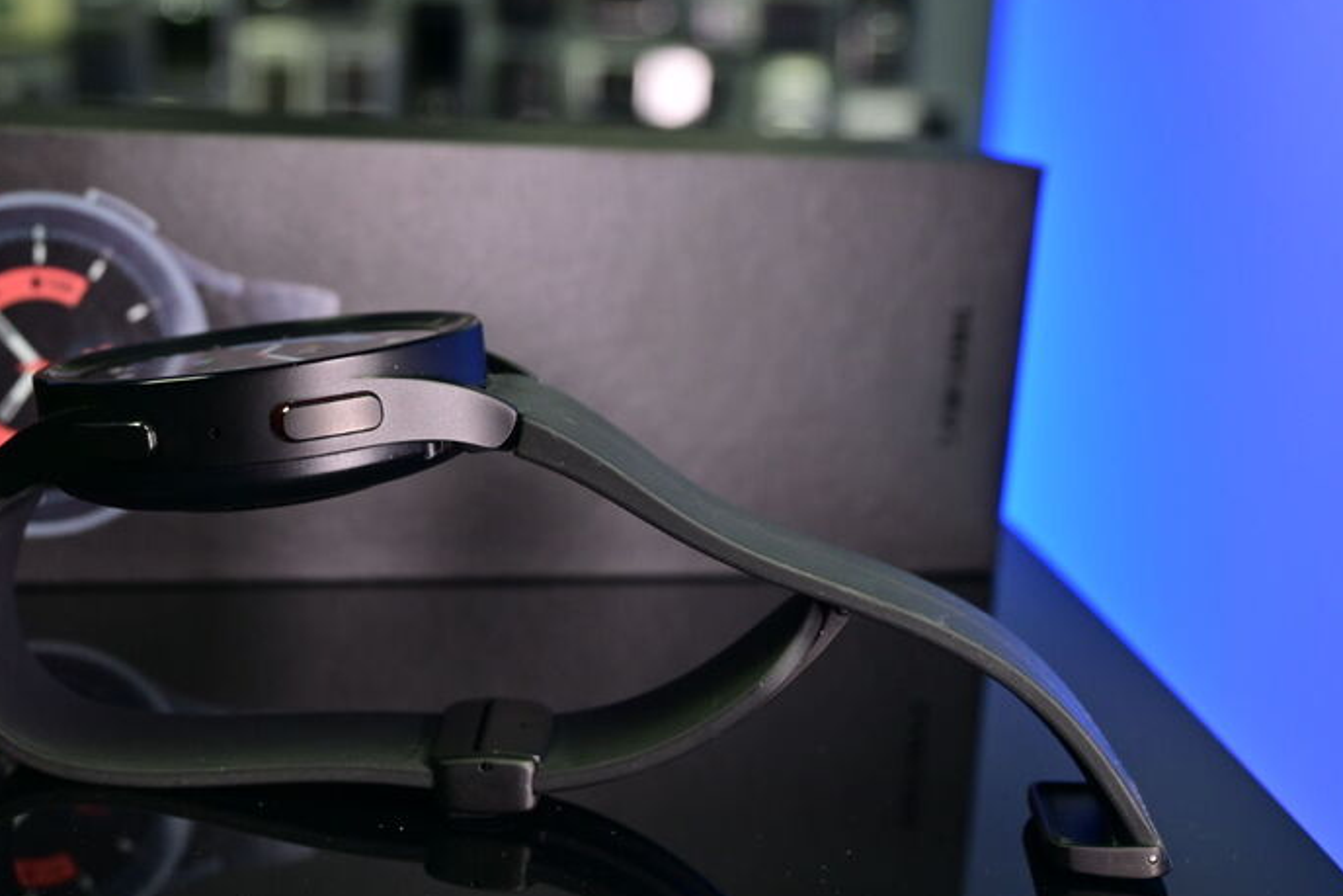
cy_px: 582
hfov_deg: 32.8
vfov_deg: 22.3
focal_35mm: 61
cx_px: 455
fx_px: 2265
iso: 250
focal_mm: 29
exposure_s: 1/50
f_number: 6.3
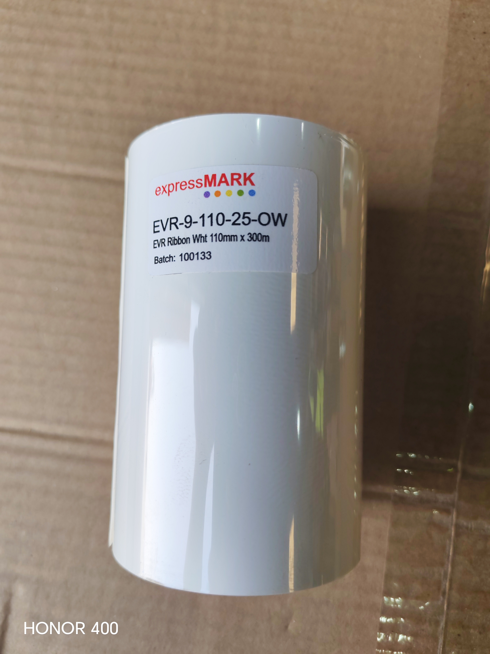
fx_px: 510
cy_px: 327
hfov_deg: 51.4
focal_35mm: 27
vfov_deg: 65.3
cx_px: 245
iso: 50
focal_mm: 6.12
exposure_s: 1/100
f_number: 1.9
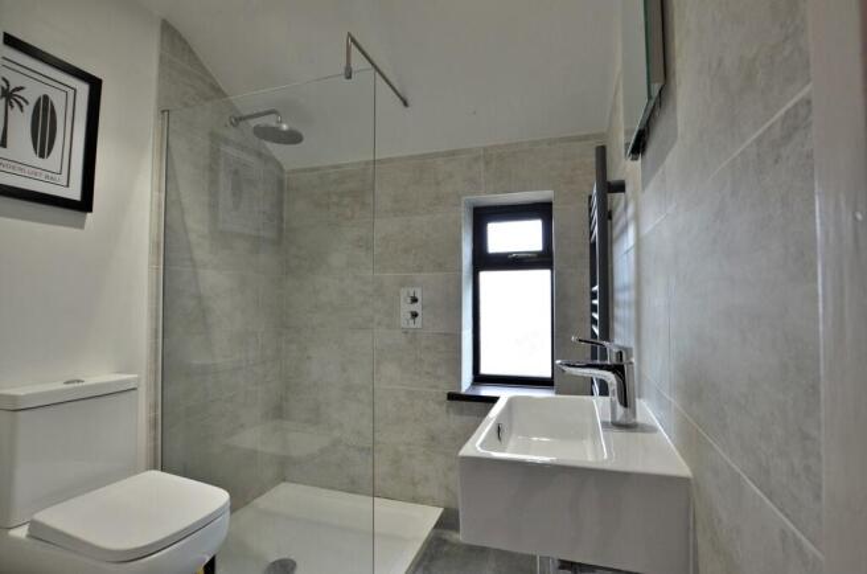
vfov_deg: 77.0
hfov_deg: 100.5
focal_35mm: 15
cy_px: 287
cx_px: 434
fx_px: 360
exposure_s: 1/40
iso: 800
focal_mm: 10
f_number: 8
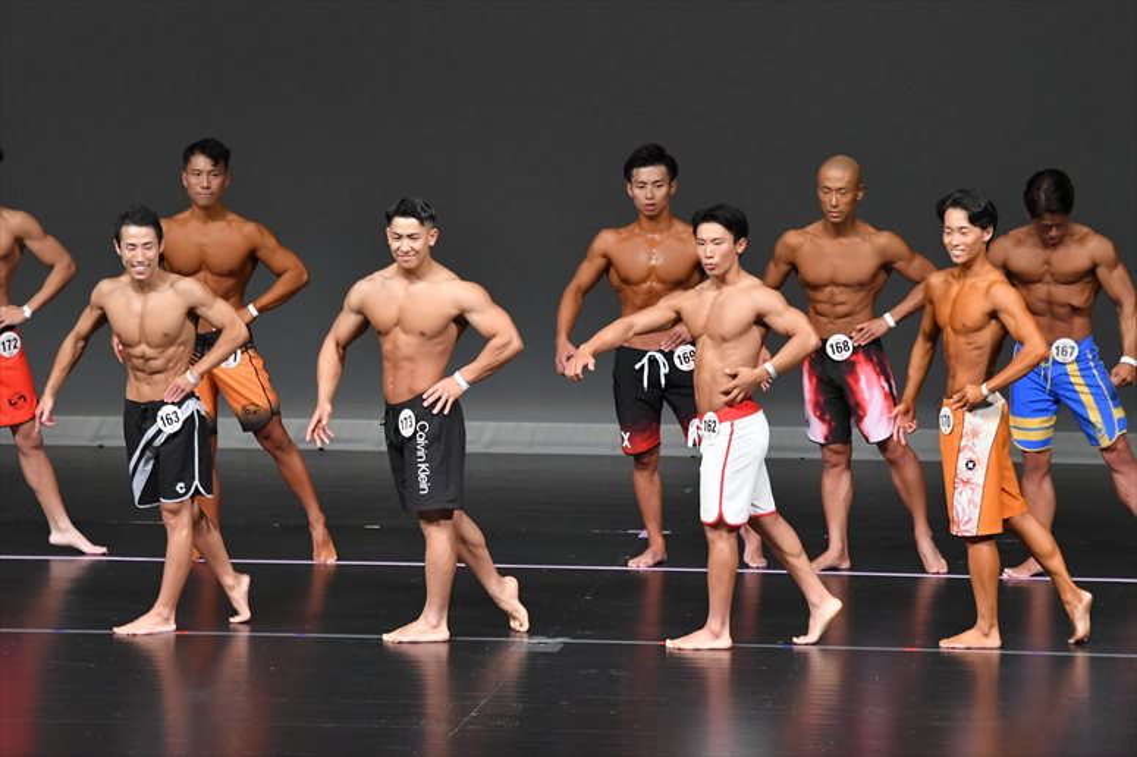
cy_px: 378
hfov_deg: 8.1
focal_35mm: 255
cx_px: 568
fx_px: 8050
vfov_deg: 5.4
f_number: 5.6
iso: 4000
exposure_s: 1/400
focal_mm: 170
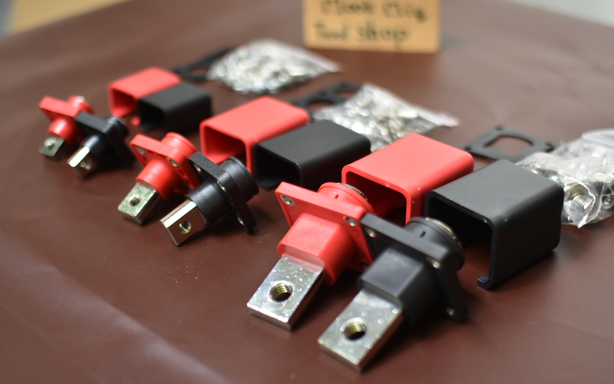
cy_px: 194
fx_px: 912
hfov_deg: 37.2
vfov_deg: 23.8
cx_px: 310
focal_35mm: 55
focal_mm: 35
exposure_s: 1/100
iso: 200
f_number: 1.8
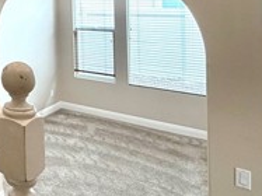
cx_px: -62
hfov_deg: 32.1
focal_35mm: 48
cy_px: 0
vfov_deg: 28.4
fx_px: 363
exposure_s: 1/120
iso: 320
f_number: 2.2
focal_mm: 2.22
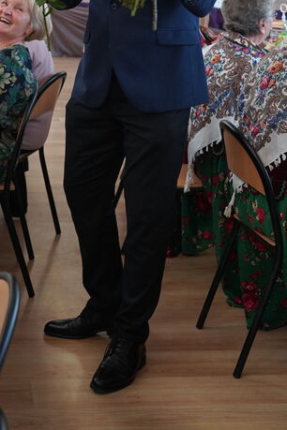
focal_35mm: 78
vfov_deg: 24.7
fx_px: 933
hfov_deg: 17.5
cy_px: -10
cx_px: 118
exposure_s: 1/160
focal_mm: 35
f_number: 4
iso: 2500
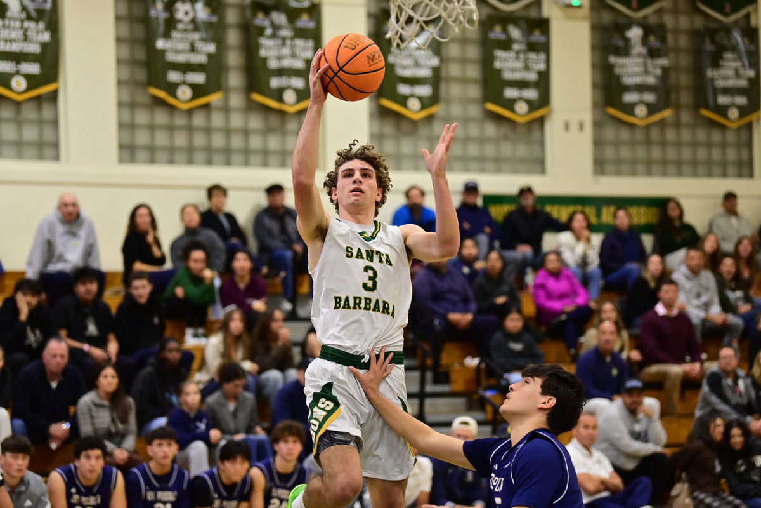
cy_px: 254
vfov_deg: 12.2
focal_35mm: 112
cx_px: 380
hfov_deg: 18.3
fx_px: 2367
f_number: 2.8
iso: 5000
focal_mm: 112
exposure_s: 1/800
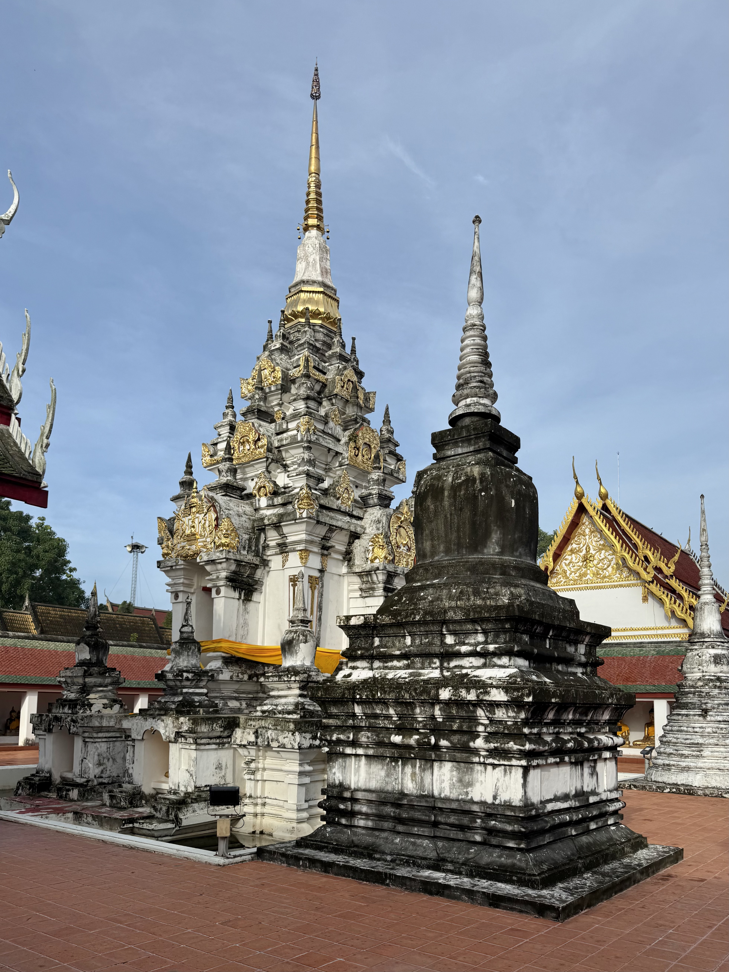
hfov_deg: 56.8
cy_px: 486
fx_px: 674
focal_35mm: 24
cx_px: 364
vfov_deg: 71.6
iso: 80
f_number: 1.78
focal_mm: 6.76
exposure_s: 1/4405
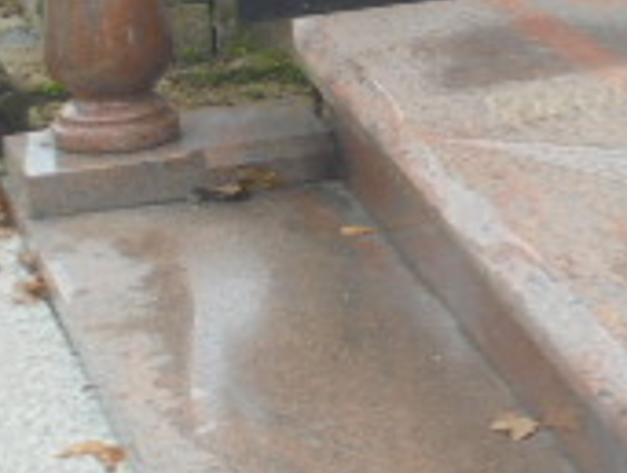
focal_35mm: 209
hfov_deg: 9.2
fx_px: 3794
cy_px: 18
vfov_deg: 7.1
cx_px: 979
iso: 100
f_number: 5.2
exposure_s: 1/30
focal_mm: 10.1
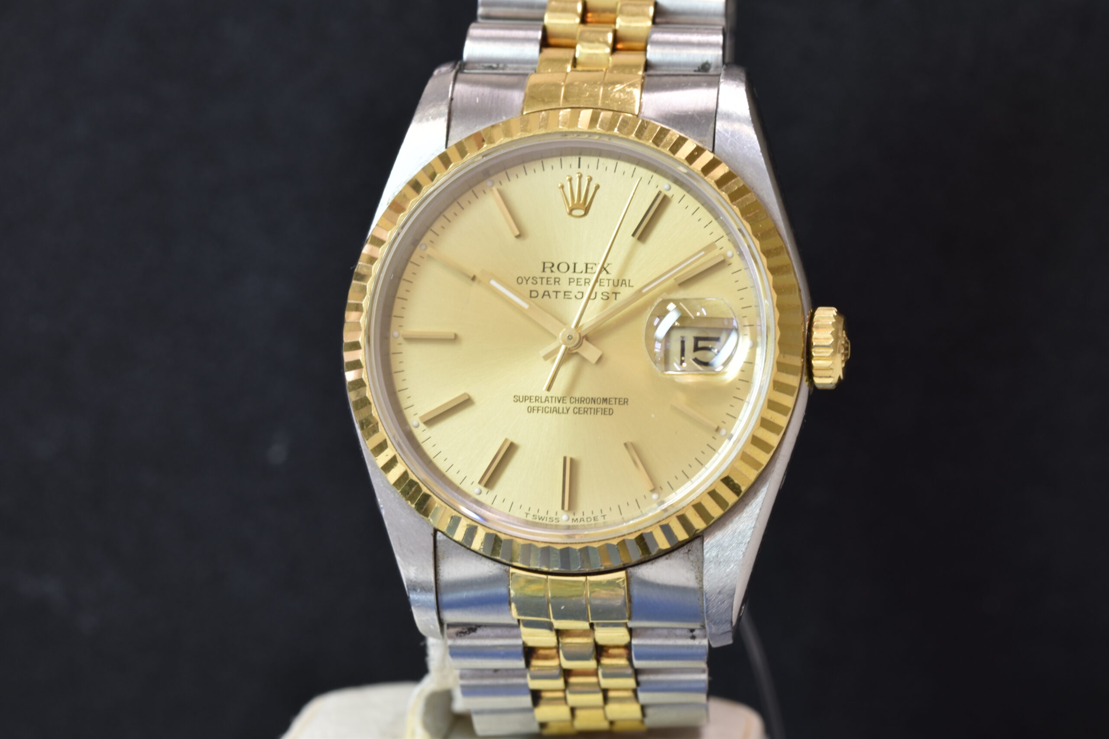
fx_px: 4159
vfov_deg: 10.2
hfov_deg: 15.2
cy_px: 370
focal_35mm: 135
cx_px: 554
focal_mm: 90
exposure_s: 1/2.5
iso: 100
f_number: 14
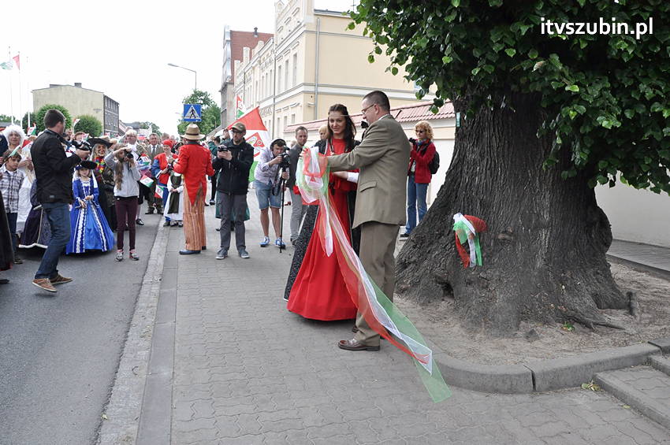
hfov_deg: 67.4
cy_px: 222
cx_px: 335
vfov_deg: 47.8
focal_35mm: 27
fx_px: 502
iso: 1250
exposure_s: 1/400
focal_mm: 18
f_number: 10
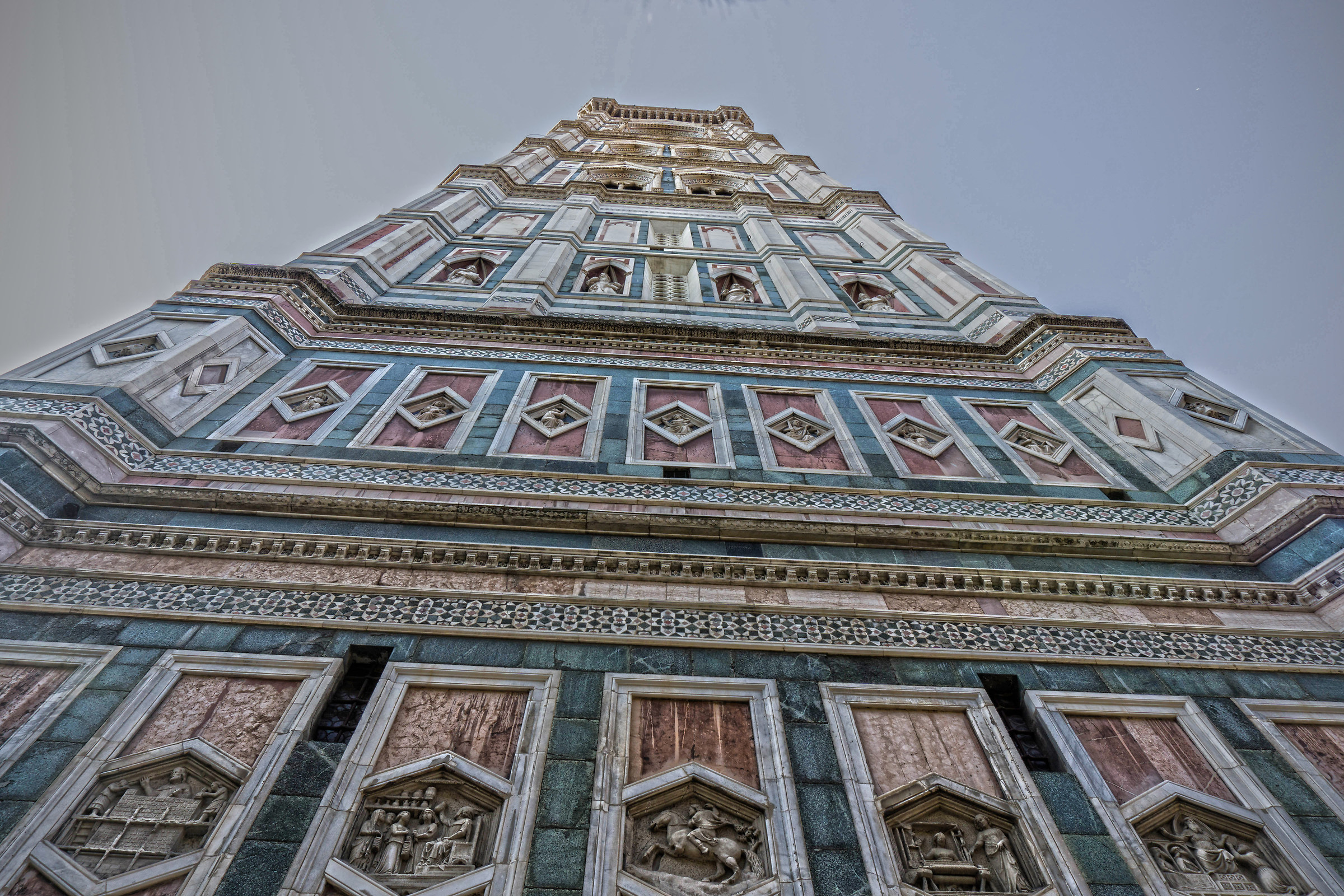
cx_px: 672
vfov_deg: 53.1
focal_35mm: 24
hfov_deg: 73.7
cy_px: 448
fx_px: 896
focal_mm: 16
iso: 100
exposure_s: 1/50
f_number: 10
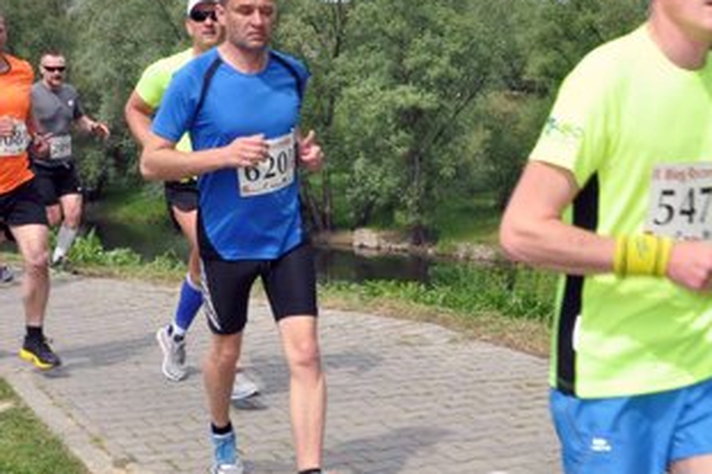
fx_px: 1364
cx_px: 485
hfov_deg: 29.0
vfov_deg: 19.6
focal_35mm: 69
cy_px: 353
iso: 800
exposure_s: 1/200
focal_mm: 22
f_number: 25
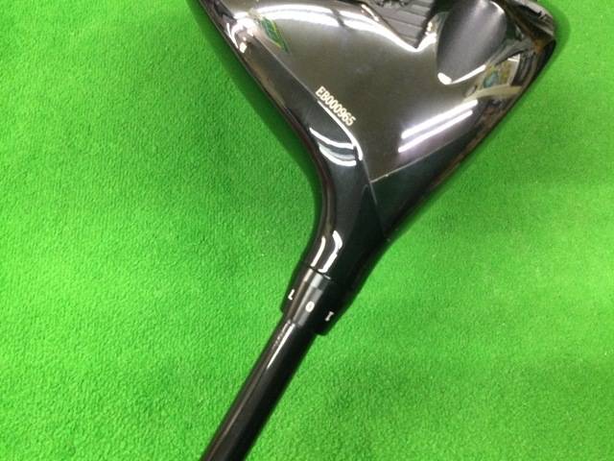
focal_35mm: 31
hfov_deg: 58.4
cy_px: 230
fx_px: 550
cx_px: 307
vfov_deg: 45.4
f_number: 2.4
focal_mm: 3.3
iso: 200
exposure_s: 1/24
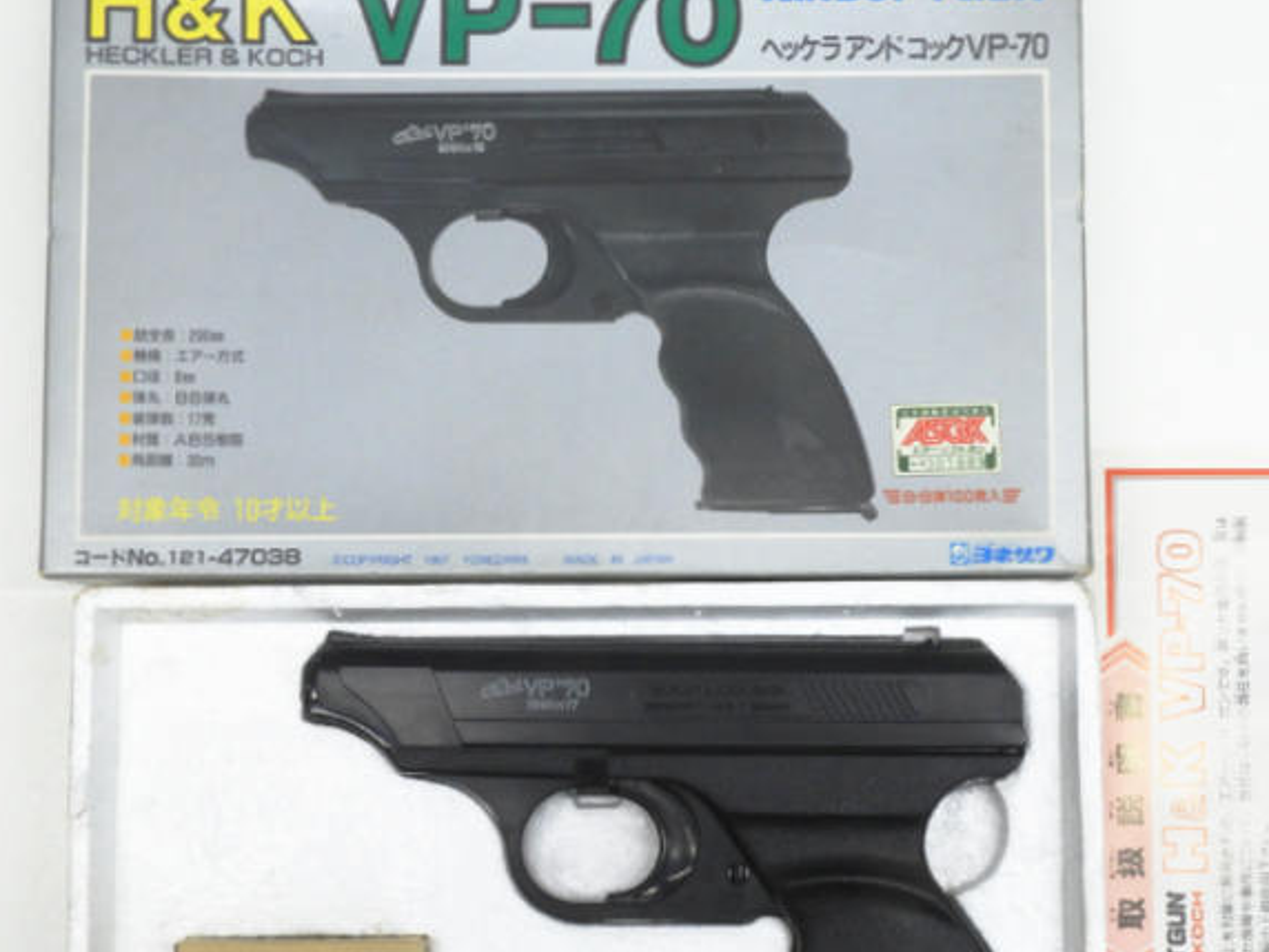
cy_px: 590
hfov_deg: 34.1
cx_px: 809
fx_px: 2053
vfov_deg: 26.0
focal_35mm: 56
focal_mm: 7.2
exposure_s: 1/40
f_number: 6.7
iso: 200
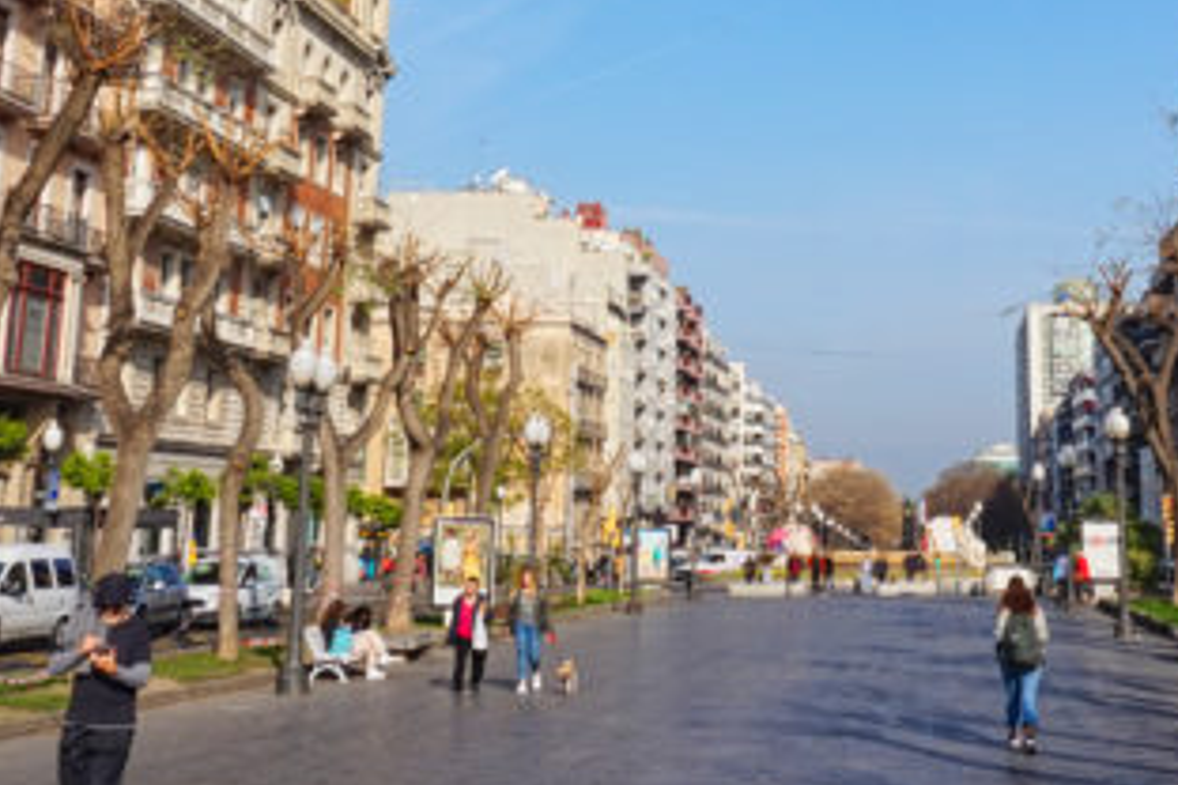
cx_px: 721
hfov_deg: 33.8
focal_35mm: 59
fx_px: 1930
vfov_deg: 22.1
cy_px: -17
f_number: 14
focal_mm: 16
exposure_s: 1/125
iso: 100
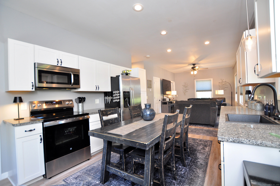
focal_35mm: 15
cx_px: 140
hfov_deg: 100.5
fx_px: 117
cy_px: 93
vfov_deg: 77.2
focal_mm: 10
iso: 500
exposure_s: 1/50
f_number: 3.5
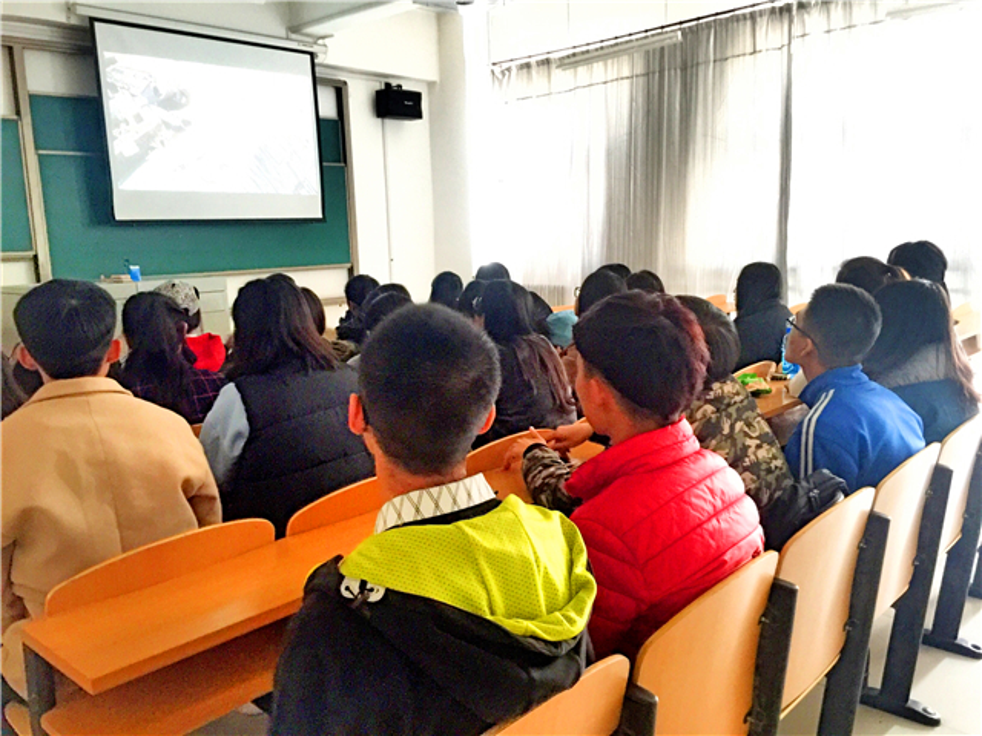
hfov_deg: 61.7
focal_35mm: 29
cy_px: 368
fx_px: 823
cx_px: 491
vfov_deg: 48.2
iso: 250
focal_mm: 4.15
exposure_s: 1/4
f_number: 2.2
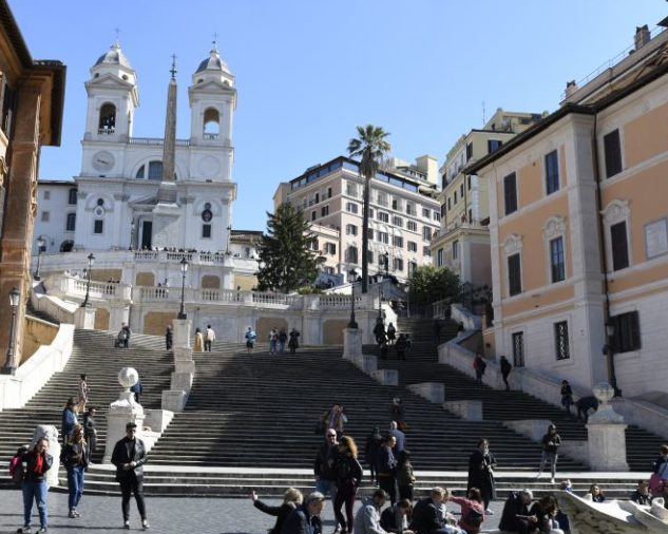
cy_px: 268
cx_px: 287
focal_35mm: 41
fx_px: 810
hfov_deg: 44.7
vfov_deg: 36.5
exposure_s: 1/320
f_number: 6.3
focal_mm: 24
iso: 100
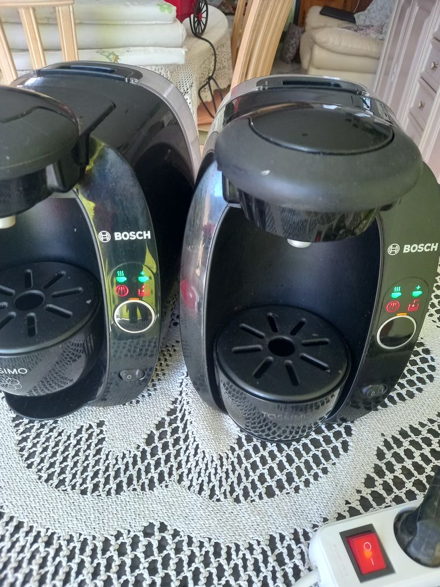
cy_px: 294
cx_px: 220
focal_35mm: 25
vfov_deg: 69.4
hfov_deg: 54.9
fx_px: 424
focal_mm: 4.6
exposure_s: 1/30
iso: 200
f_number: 2
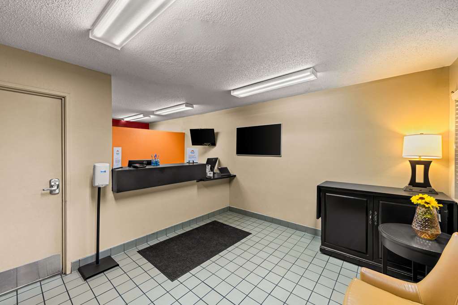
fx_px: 178
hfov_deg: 104.3
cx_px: 229
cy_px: 152
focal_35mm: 14
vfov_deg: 81.2
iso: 320
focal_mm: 14
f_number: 11
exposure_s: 1/2.5
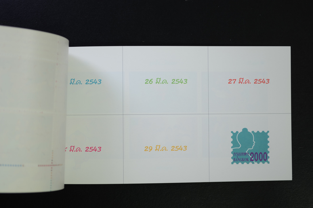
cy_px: 104
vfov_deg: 20.5
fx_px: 573
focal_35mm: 66
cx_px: 156
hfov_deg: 30.6
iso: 100
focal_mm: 44
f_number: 5.6
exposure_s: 1/4
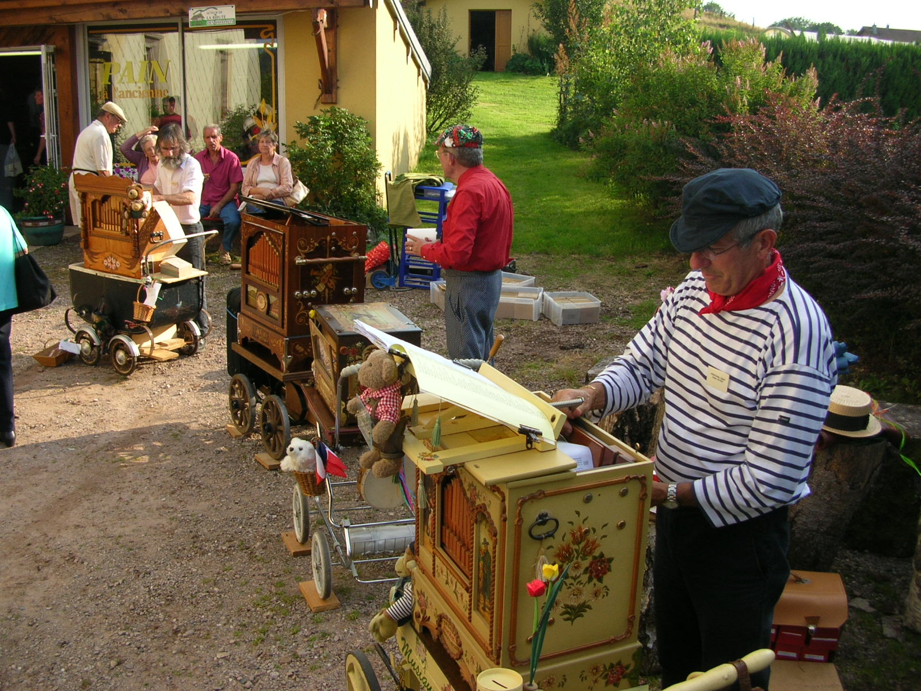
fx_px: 931
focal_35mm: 35
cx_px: 460
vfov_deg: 40.7
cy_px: 346
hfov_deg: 52.6
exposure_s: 1/420
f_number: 2.8
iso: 50
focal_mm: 5.8
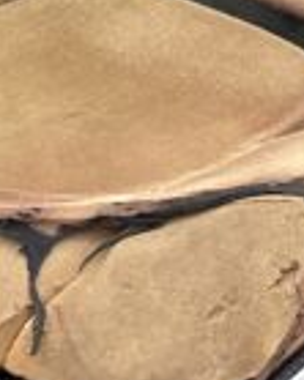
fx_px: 2274
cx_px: 260
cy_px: -101
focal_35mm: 202
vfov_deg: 9.4
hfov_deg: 7.6
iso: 50
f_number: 1.8
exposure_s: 1/122
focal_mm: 3
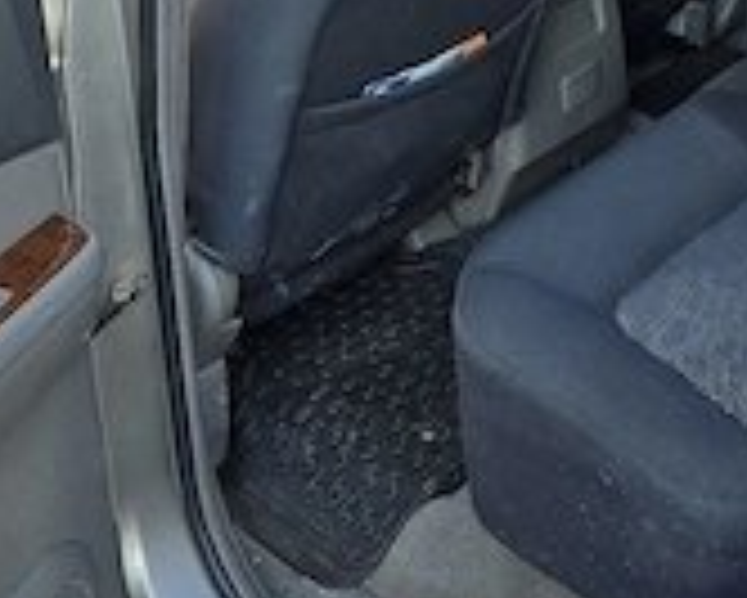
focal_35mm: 54
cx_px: 513
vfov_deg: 24.4
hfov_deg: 34.3
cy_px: -189
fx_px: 1195
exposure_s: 1/182
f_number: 1.7
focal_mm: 6.3
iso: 100
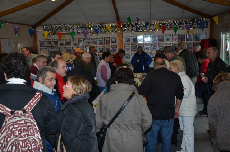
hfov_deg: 43.7
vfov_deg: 29.7
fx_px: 287
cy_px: 76
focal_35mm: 45
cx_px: 115
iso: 320
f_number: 5.6
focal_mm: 30
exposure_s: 1/60
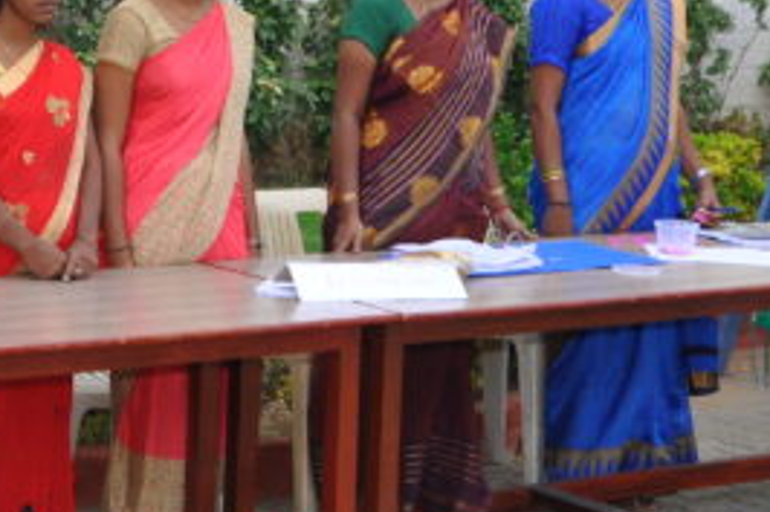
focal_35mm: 127
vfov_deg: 10.6
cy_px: -84
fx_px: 2715
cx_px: 98
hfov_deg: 16.0
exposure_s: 1/160
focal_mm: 22
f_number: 7.1
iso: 250
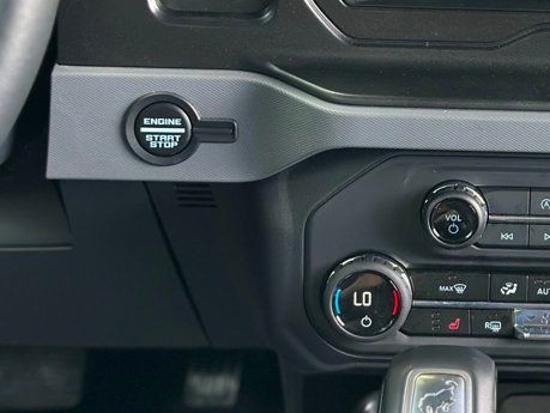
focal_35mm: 107
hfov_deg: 17.8
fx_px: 1701
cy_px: 0
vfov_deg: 13.7
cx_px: 585
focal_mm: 6.86
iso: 125
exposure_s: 1/76
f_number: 1.78
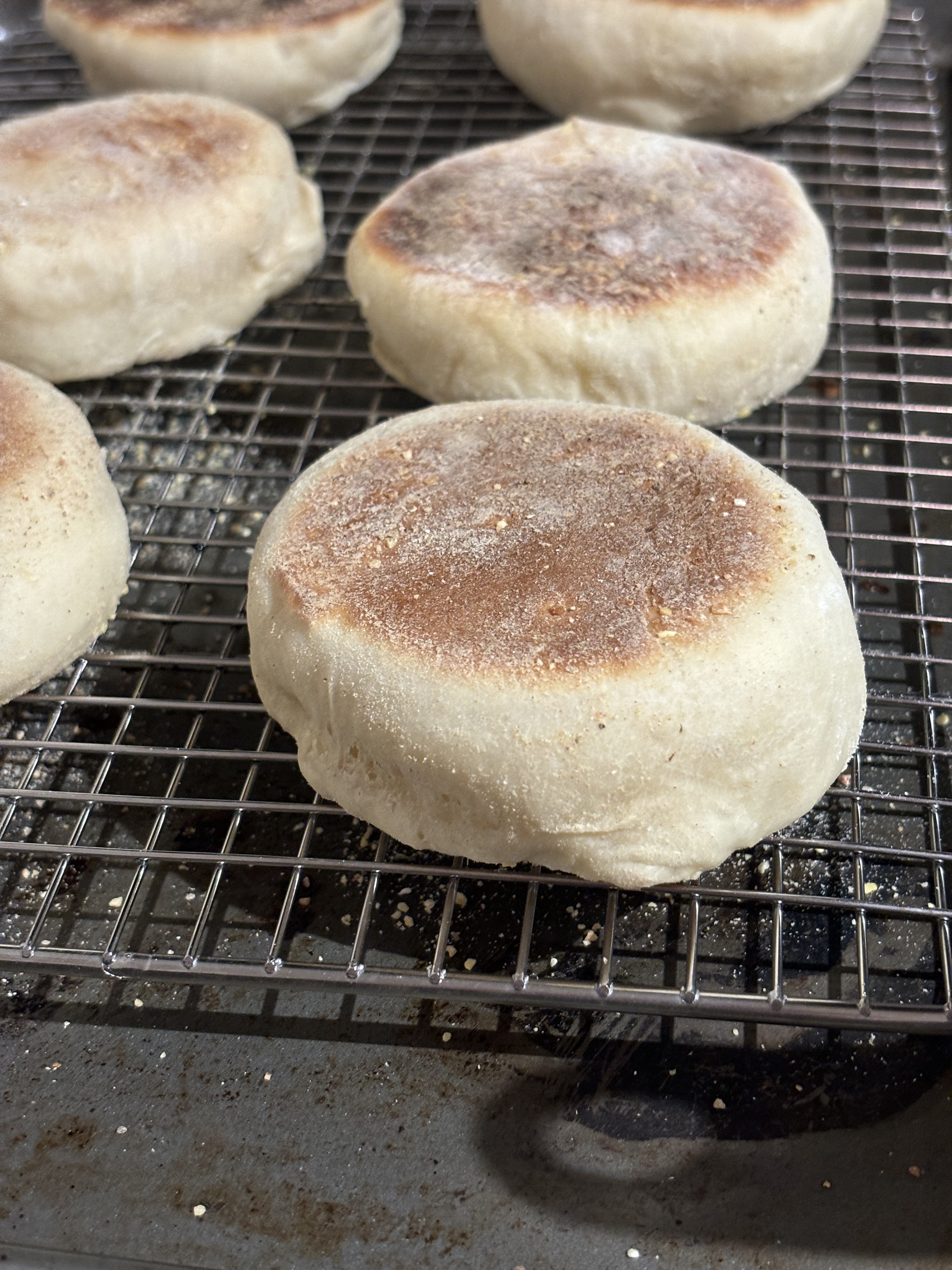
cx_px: 476
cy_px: 635
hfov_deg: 28.0
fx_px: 1907
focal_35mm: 52
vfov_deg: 36.8
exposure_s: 1/40
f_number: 1.6
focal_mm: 5.96
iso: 250
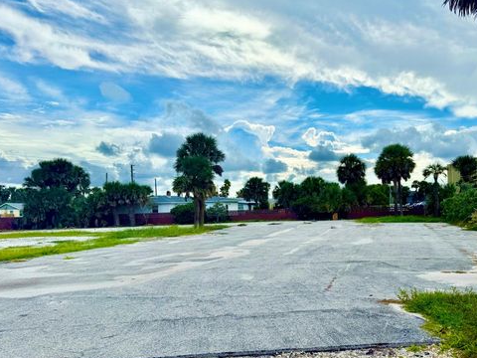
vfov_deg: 54.9
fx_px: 344
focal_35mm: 25
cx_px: 243
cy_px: 184
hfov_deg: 69.4
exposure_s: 1/9091
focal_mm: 6.76
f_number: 1.78
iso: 80
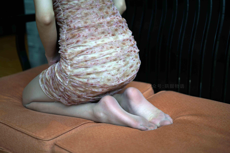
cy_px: 76
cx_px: 115
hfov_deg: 39.6
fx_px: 320
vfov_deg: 27.0
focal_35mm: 50
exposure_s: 1/640
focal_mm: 50
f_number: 1.8
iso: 200
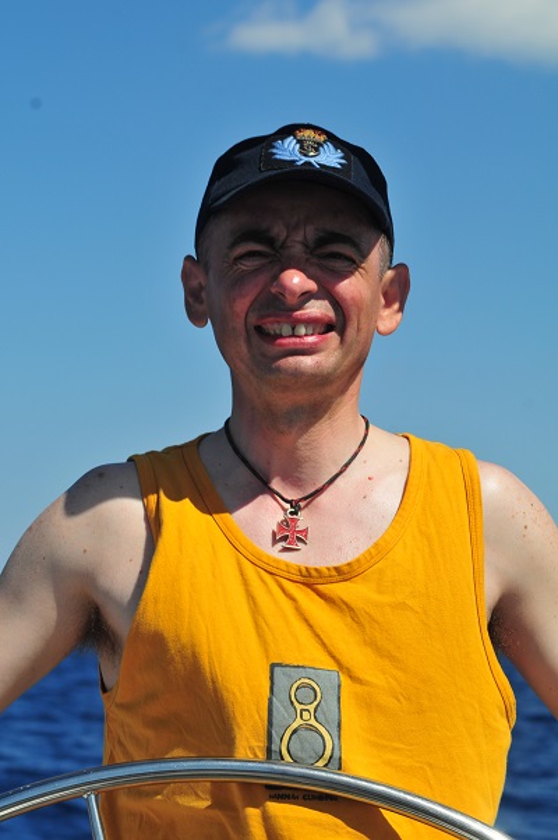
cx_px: 279
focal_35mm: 105
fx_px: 2447
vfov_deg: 19.5
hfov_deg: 13.0
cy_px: 420
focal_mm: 70
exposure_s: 1/640
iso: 200
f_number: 8
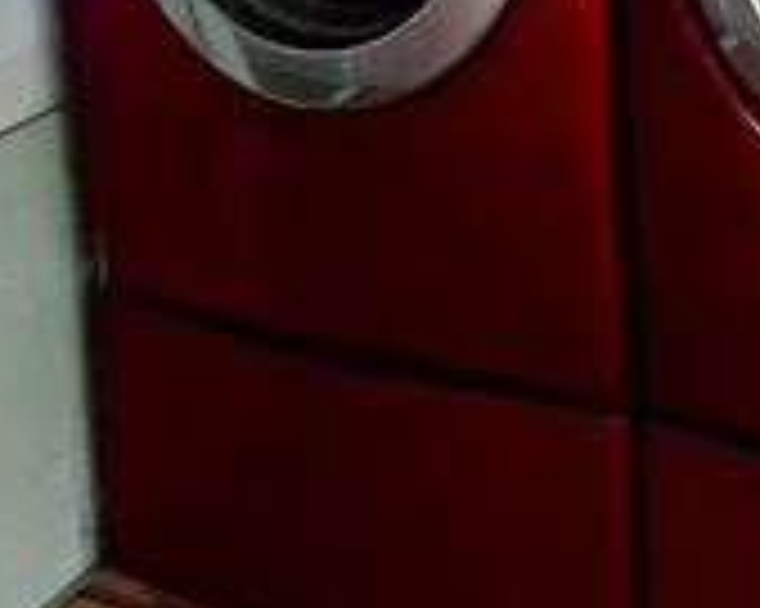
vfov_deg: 17.3
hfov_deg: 24.7
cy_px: -387
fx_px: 1731
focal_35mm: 77
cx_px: 450
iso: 1000
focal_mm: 1.57
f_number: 1.8
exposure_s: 1/60
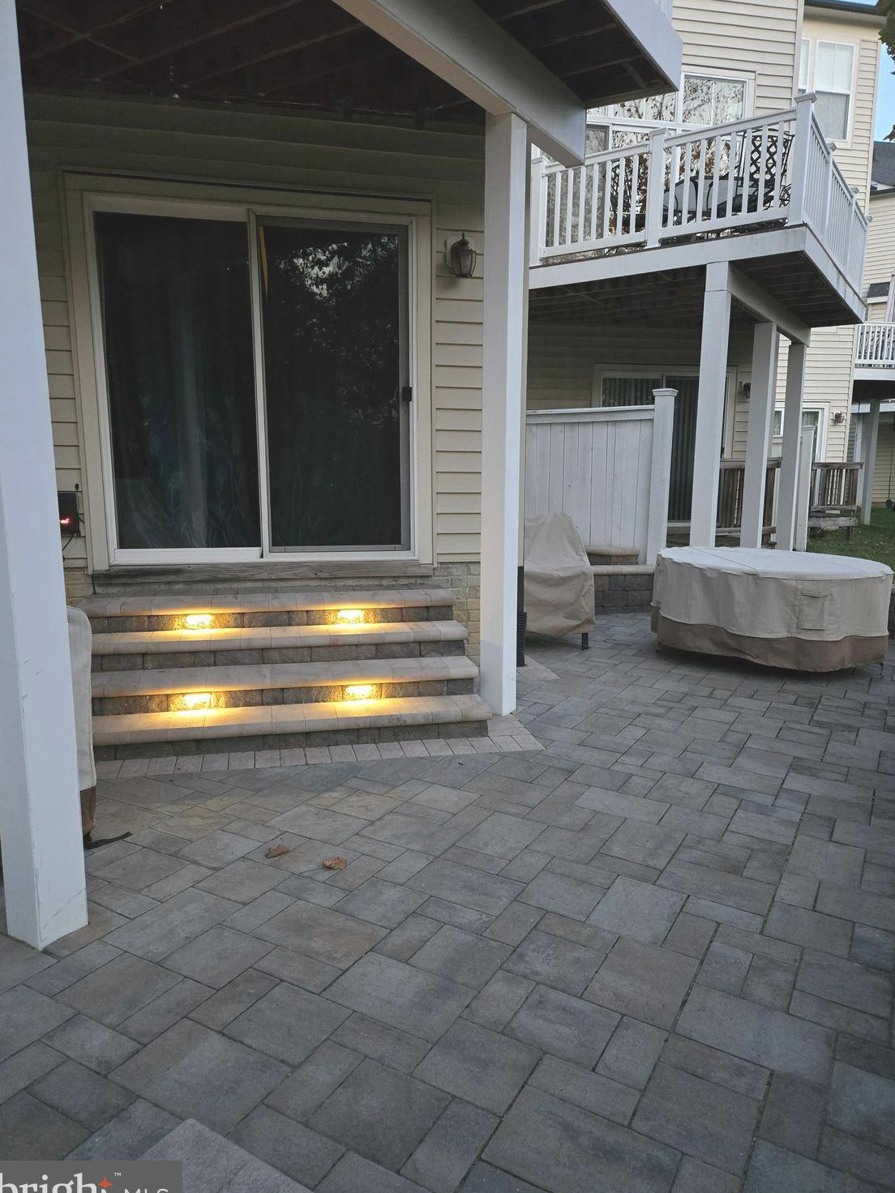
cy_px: 605
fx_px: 827
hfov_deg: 56.8
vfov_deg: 71.6
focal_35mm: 24
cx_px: 447
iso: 1600
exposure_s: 1/60
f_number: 1.8
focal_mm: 5.4
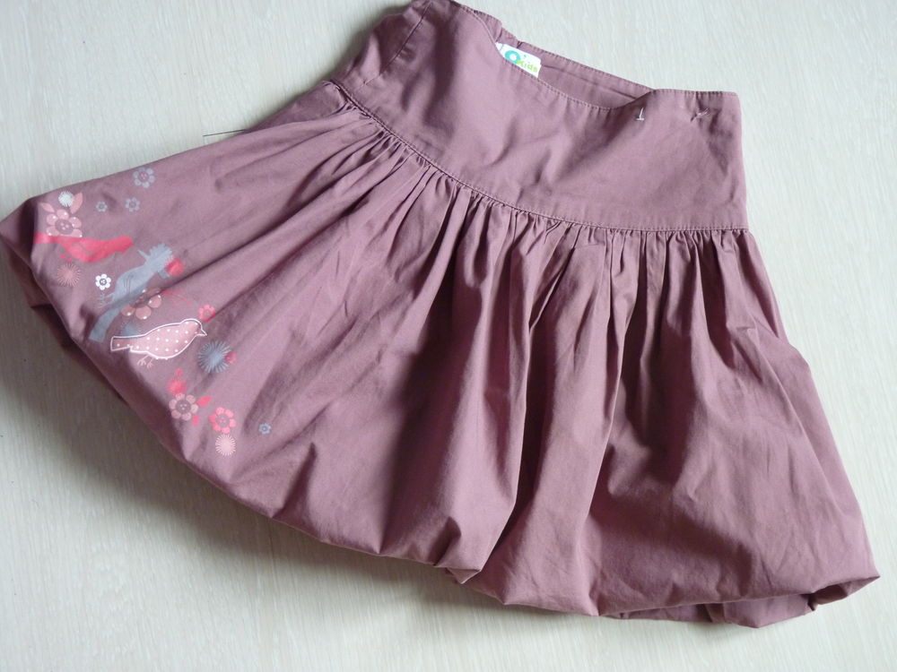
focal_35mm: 65
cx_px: 448
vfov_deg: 22.6
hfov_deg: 29.8
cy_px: 336
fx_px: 1684
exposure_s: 1/30
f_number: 3.4
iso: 320
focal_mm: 11.5
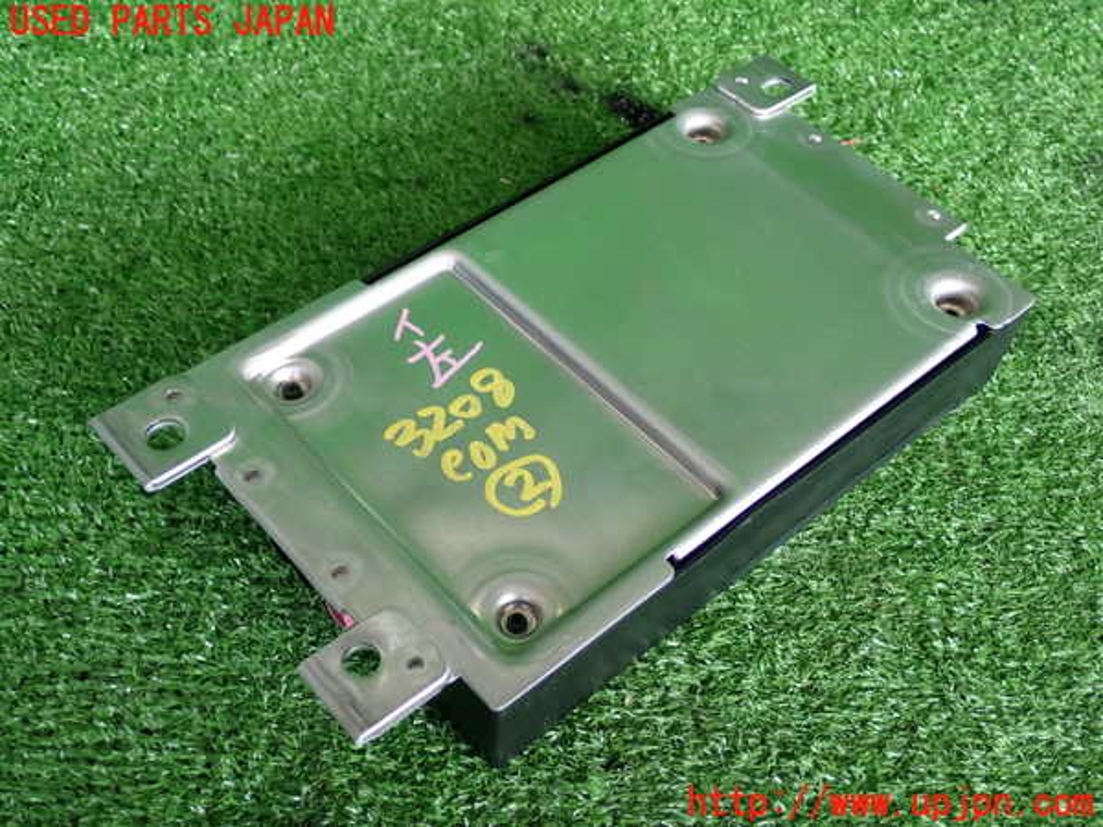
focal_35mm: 41
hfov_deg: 45.8
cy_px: 414
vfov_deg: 35.1
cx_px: 552
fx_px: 1306
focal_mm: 7.31
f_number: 2.8
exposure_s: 1/50
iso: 200
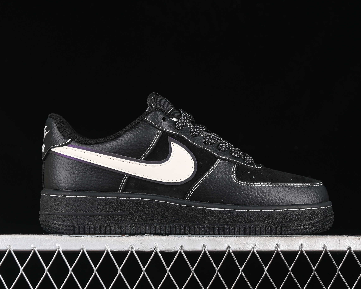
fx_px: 908
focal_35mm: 85
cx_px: 184
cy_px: 145
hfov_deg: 22.5
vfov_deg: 18.1
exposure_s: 1/60
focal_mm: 50
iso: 160
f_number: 6.3
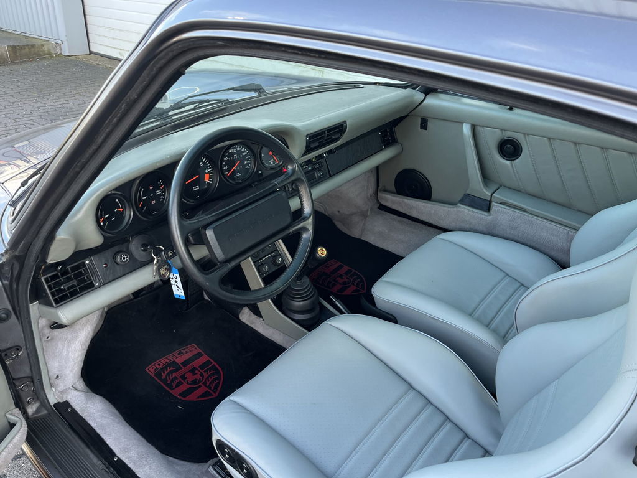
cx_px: 318
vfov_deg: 53.1
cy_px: 239
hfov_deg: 67.3
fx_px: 478
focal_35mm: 26
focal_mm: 5.1
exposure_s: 1/121
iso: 80
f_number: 1.6
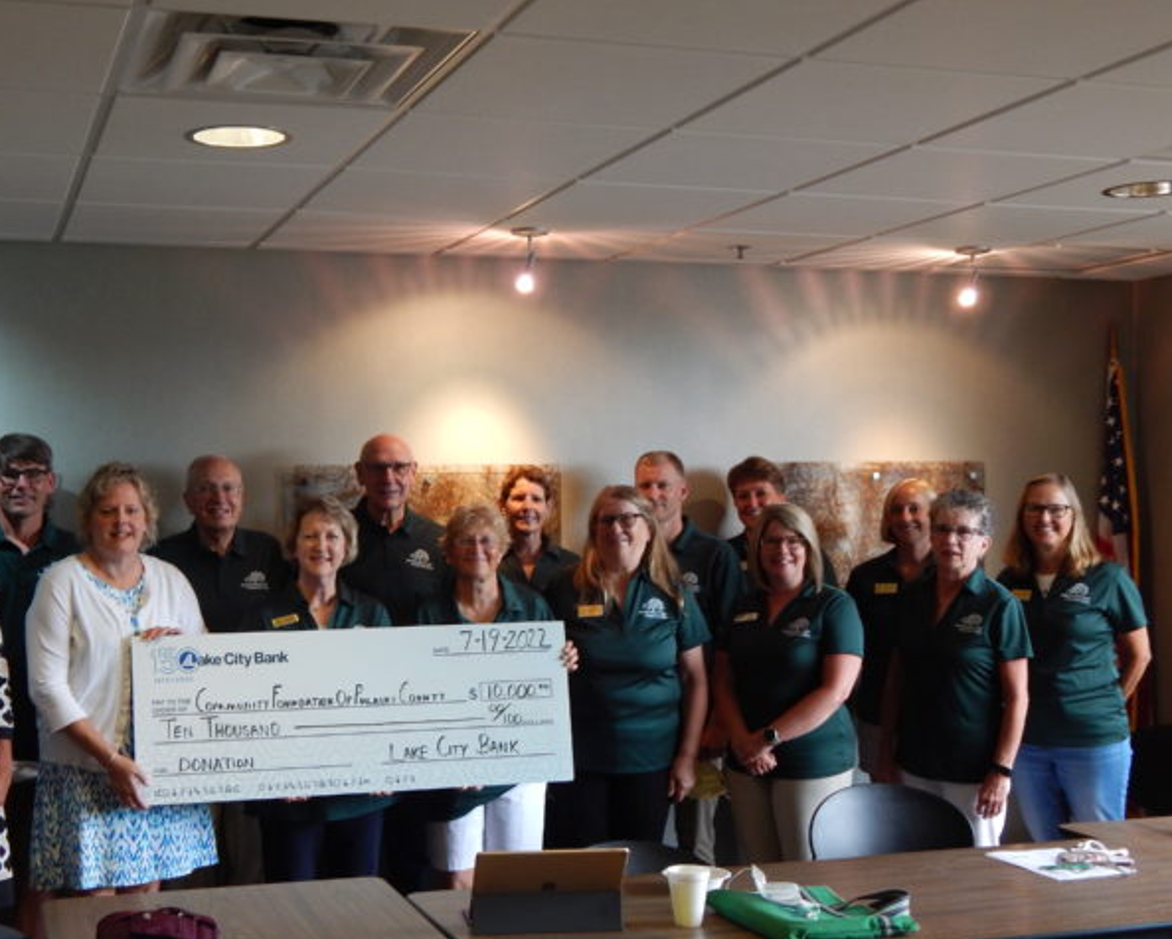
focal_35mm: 48
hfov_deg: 38.6
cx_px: 478
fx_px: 1666
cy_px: 552
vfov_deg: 31.4
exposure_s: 1/30
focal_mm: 6.8
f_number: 3.4
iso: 200
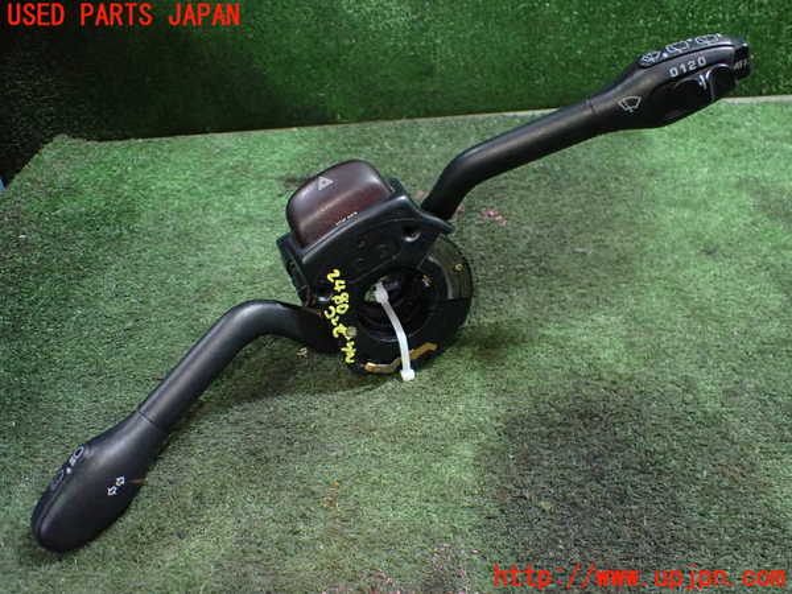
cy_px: 297
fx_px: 686
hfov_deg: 60.0
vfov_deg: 46.8
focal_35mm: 30
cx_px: 396
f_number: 2.3
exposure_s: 1/50
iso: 800
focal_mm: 5.4
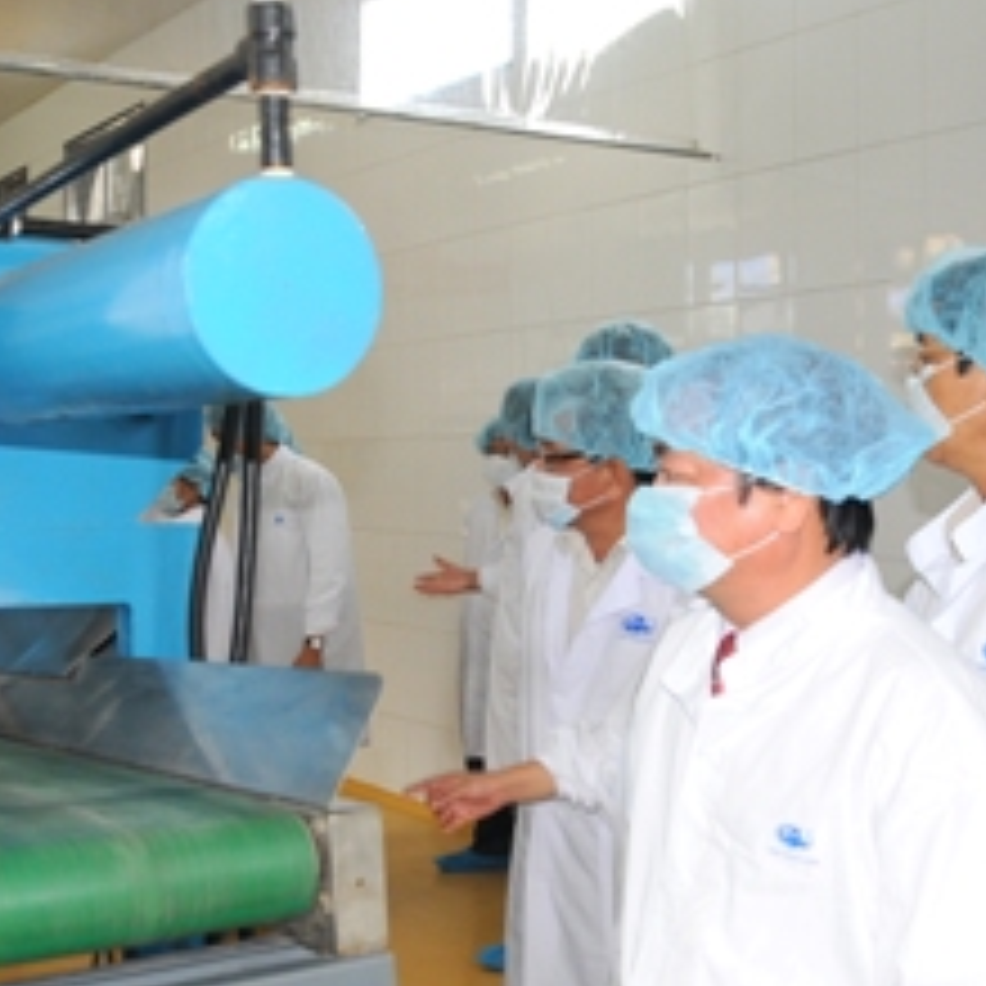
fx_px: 1515
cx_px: 446
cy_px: 563
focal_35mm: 47
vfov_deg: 36.0
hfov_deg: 36.0
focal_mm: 18
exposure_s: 1/200
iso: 640
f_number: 4.5
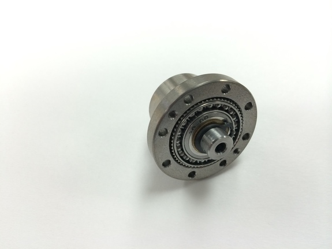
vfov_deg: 46.8
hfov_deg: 60.0
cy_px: 124
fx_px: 288
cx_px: 166
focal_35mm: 30
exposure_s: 1/30
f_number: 2.2
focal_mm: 4.12
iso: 50
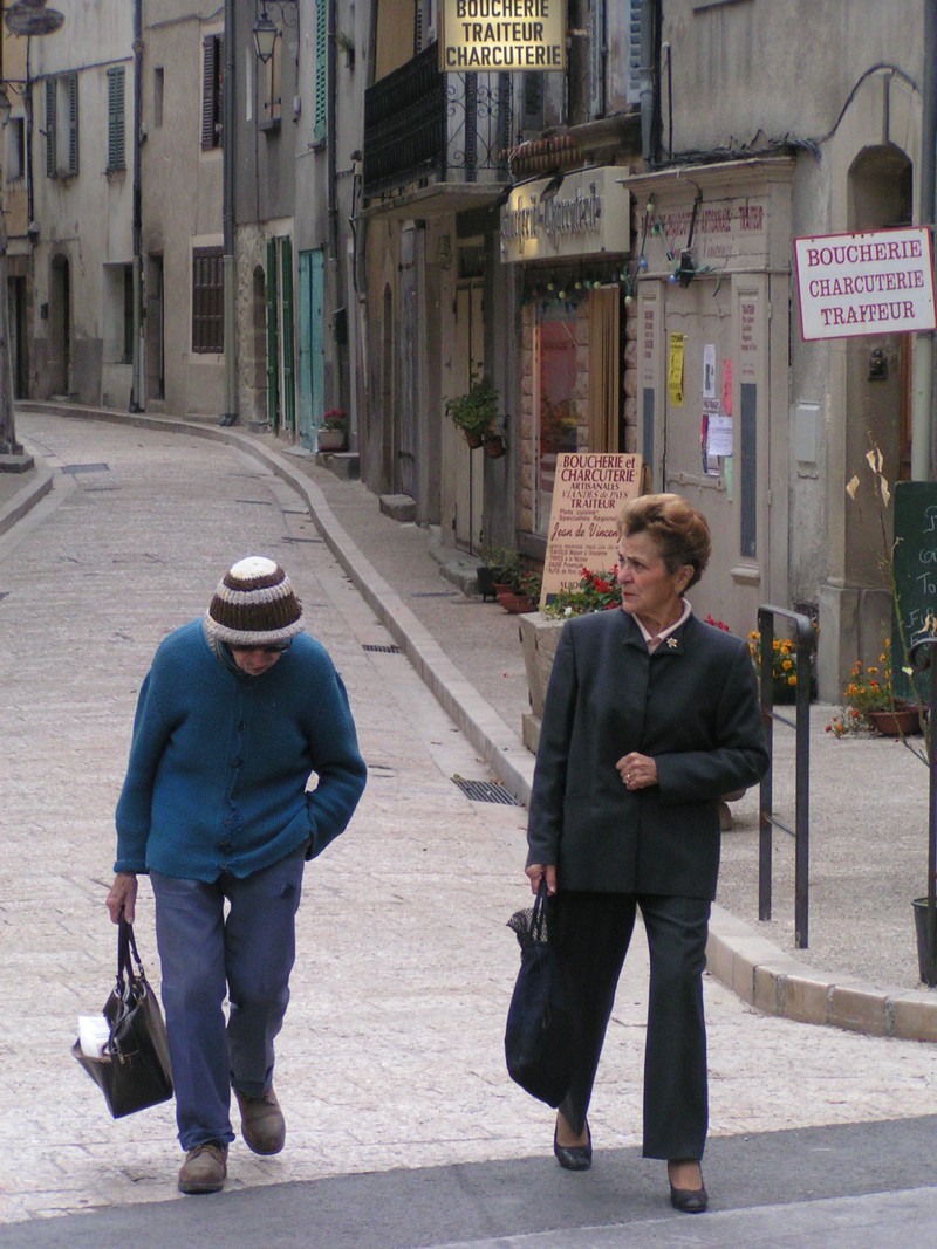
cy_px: 624
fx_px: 4729
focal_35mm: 131
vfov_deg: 15.1
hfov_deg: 11.3
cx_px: 468
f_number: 3.5
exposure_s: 1/160
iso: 200
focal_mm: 20
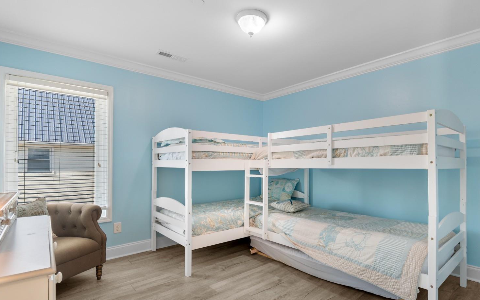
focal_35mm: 18
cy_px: 156
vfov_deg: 65.0
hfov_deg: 90.9
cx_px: 262
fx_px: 235
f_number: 4.8
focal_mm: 11
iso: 100
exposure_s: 1/20
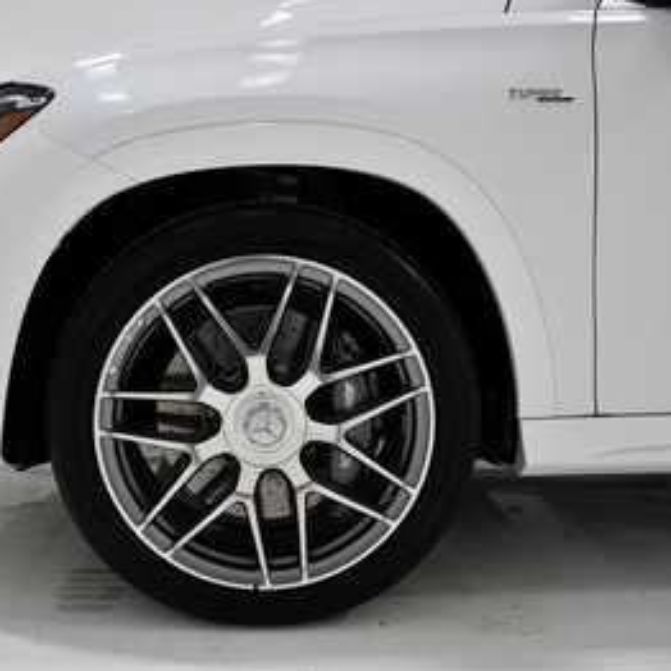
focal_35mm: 35
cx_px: 256
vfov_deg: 47.2
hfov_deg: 46.8
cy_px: 332
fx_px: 768
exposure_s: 1/200
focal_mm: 18
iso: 800
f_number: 3.5
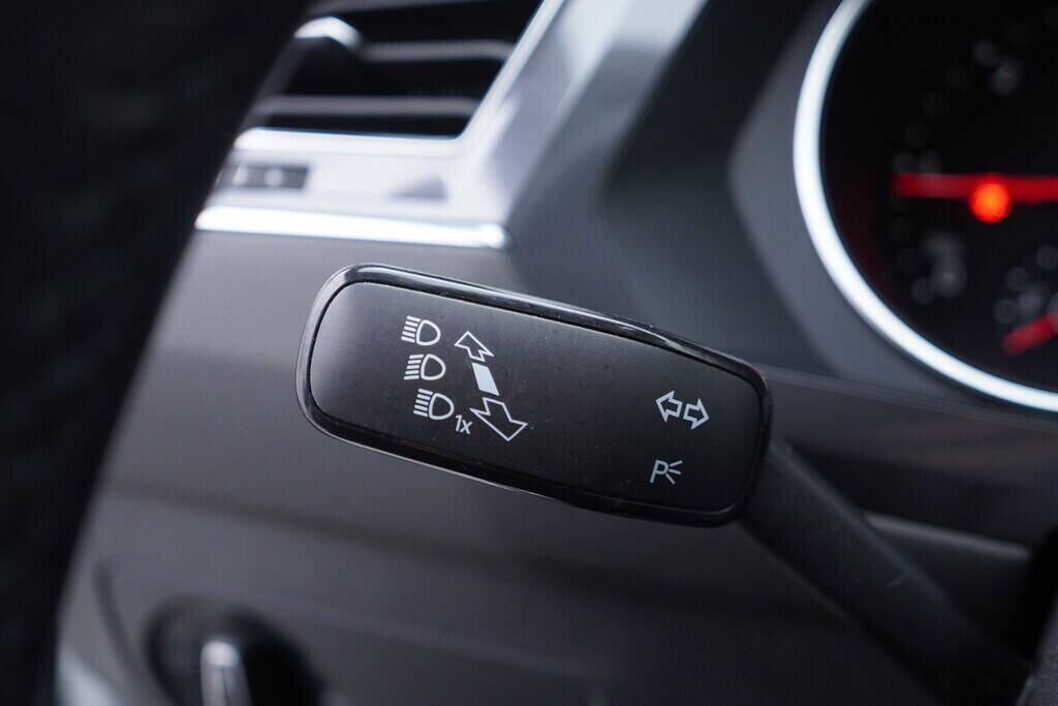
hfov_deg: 53.1
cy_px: 353
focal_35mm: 36
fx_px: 1058
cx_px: 529
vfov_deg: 36.9
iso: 200
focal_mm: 24
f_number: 2.8
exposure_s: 1/40
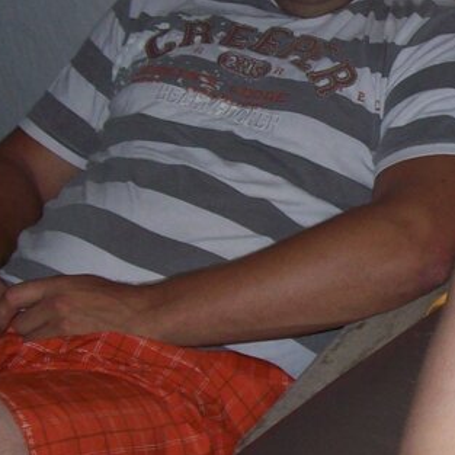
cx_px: 454
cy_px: 139
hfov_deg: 14.1
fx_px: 1814
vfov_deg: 14.3
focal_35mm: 122
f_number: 2.7
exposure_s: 1/64
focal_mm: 6
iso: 80
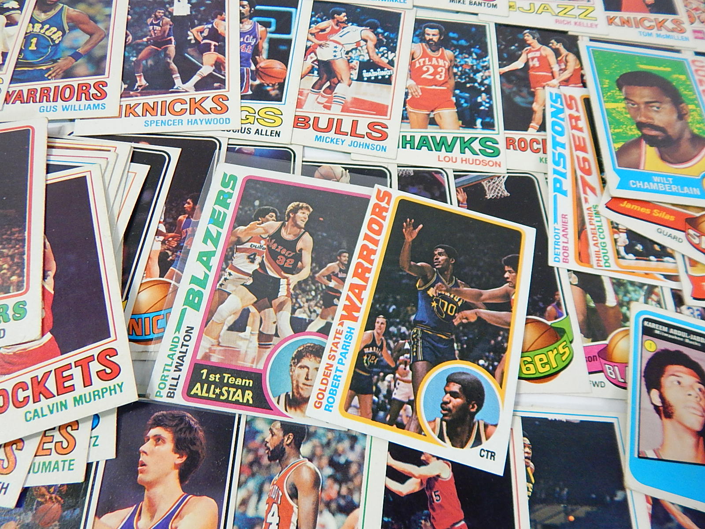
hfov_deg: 76.4
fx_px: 448
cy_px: 264
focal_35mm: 22
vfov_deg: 61.1
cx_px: 352
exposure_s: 1/30
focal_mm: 4
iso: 280
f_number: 3
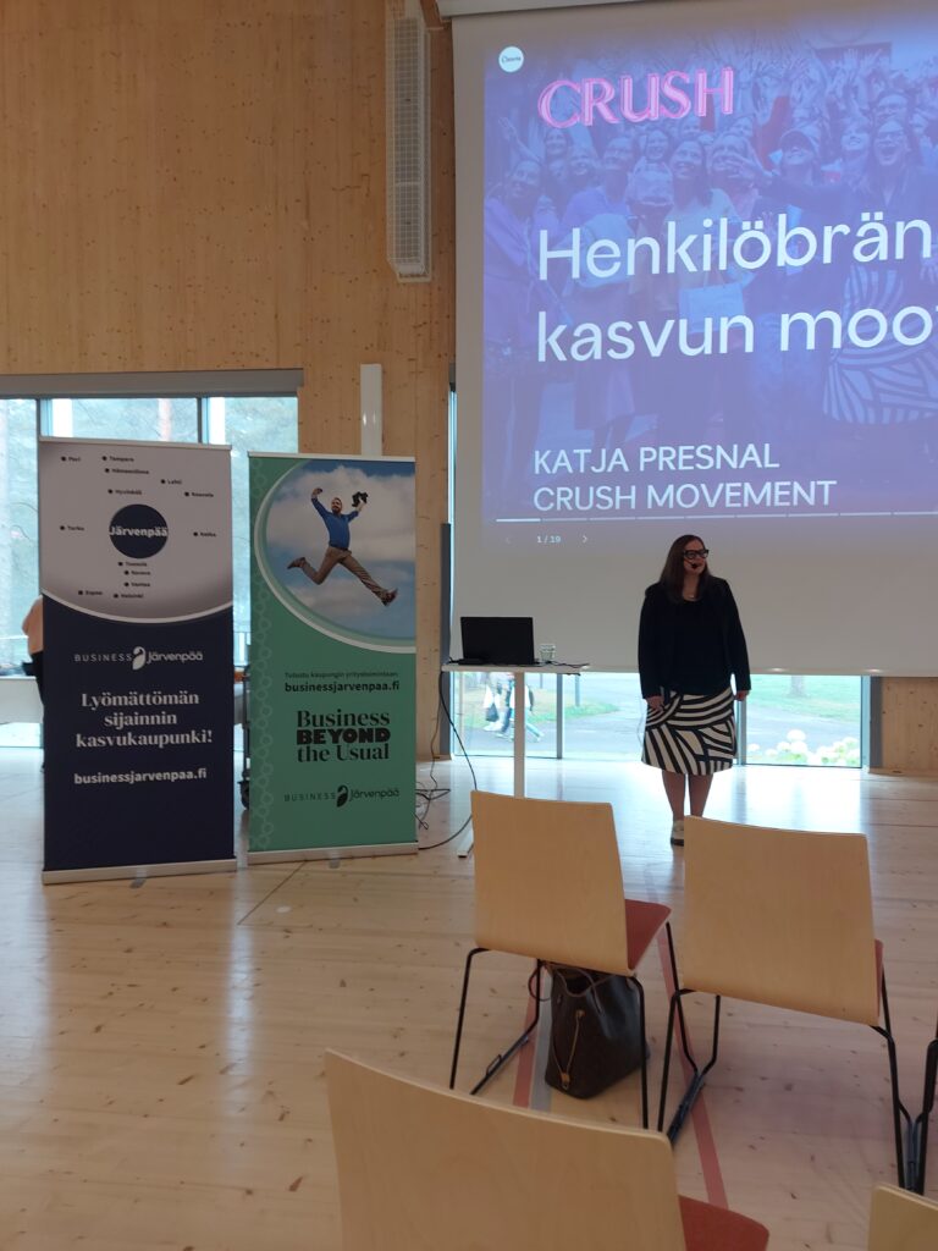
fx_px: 867
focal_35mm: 24
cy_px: 626
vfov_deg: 71.6
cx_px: 469
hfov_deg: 56.8
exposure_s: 1/50
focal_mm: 5.23
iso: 160
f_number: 1.8
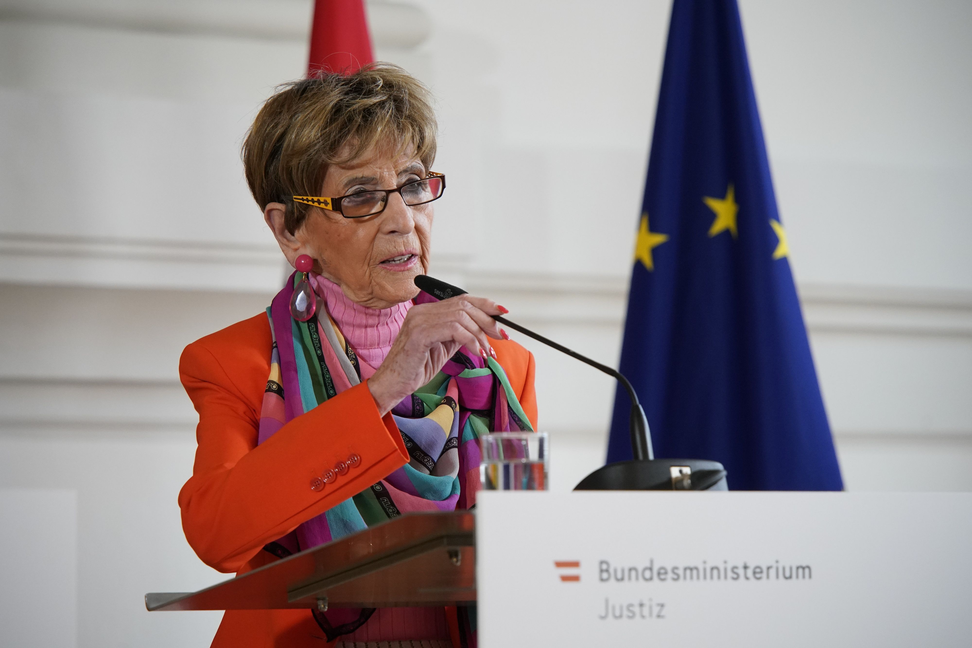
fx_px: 3807
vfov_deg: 9.7
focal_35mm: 141
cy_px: 324
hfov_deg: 14.6
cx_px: 486
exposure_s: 1/200
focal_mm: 141
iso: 3200
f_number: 5
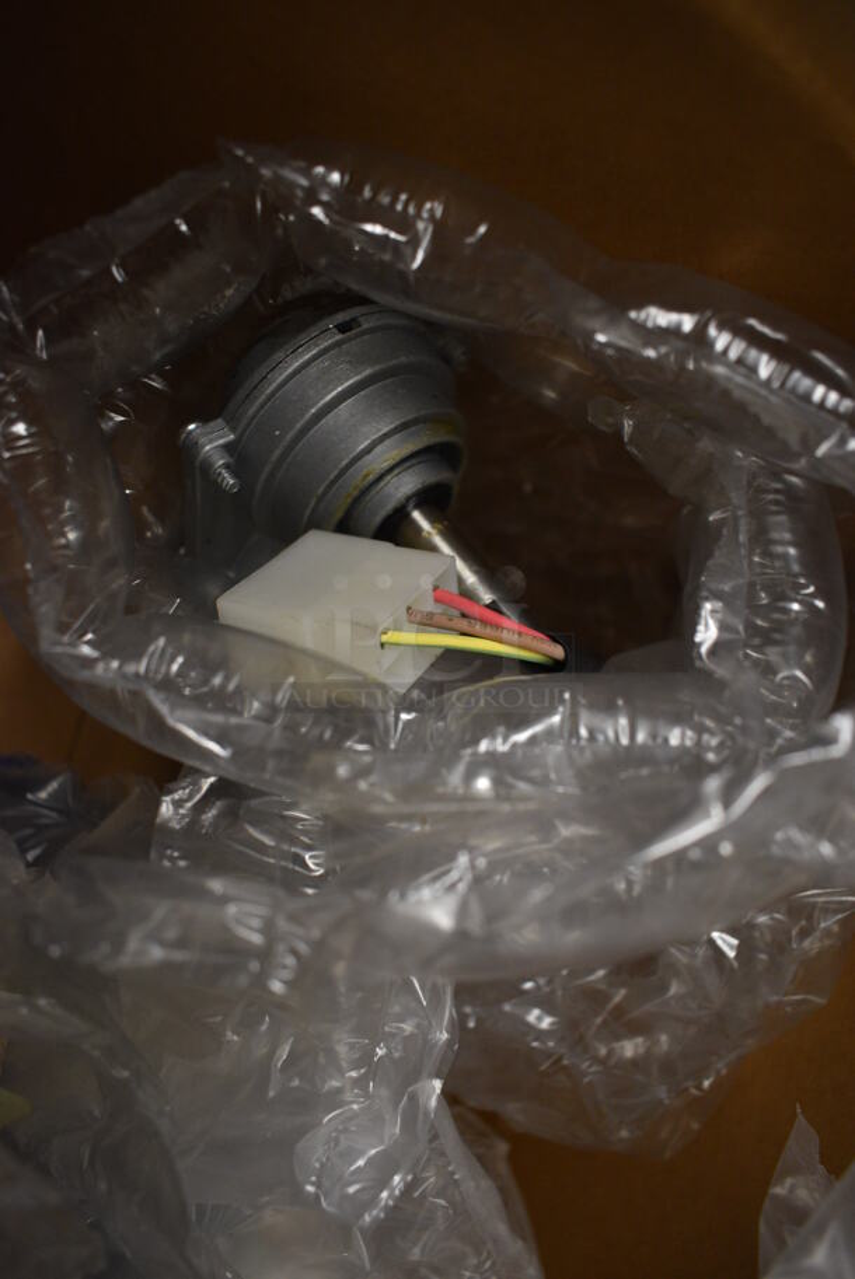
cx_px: 428
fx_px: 960
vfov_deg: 67.3
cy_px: 640
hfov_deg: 48.0
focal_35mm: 27
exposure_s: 1/125
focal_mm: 18
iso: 900
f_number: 3.5
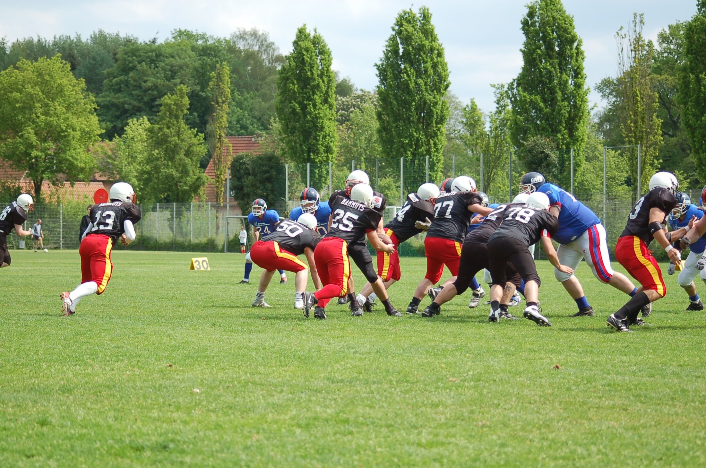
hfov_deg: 19.5
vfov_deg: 13.0
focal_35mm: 105
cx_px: 353
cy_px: 234
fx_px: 2055
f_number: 4
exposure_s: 1/1000
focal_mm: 70
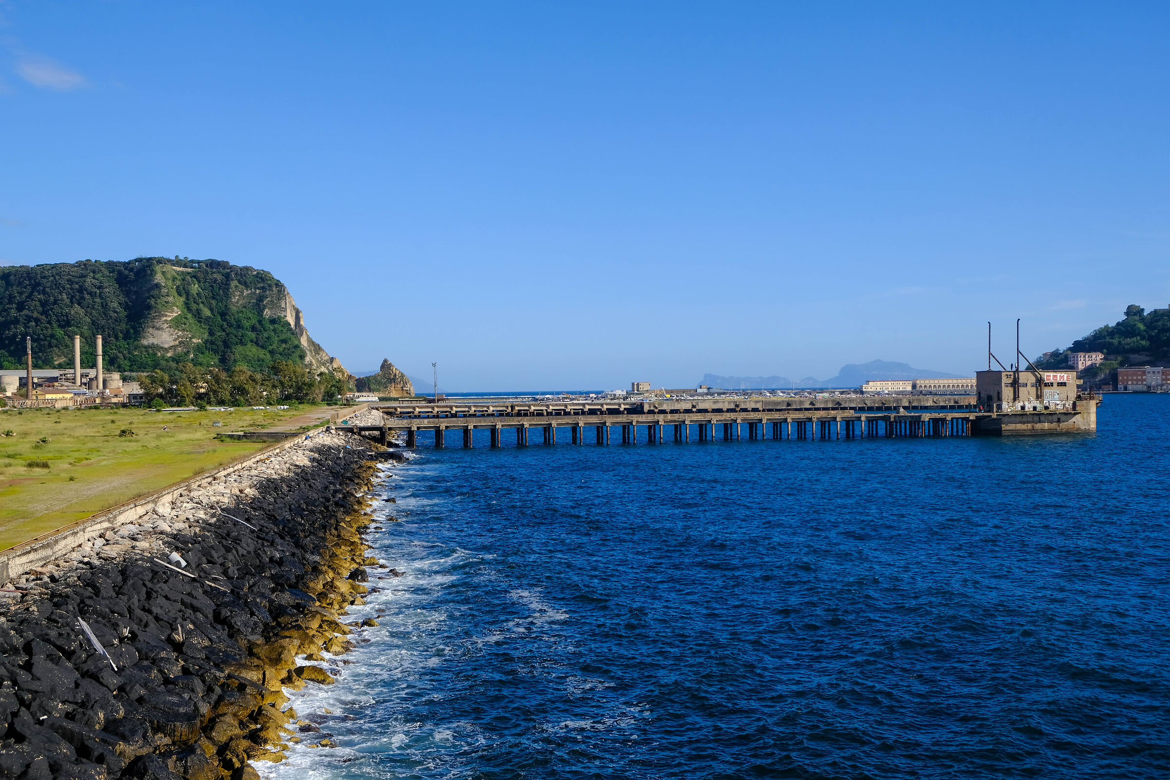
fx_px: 1365
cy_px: 390
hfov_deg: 46.4
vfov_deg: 31.9
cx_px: 585
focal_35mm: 42
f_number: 8
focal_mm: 27.7
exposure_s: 1/500
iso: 200
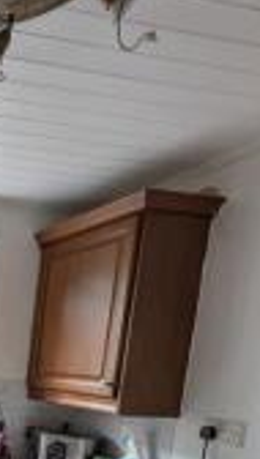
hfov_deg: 23.1
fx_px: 415
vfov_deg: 51.4
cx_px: -182
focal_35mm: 34
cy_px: 411
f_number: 1.95
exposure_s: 1/25.9
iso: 60
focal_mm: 2.23
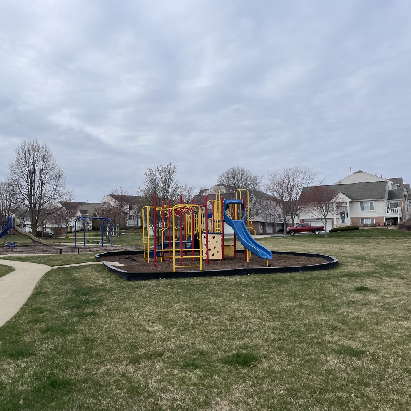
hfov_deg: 52.0
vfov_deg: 52.5
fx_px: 416
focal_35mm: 31
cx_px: 153
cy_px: 206
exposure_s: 1/4132
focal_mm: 4.2
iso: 32
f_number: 1.6
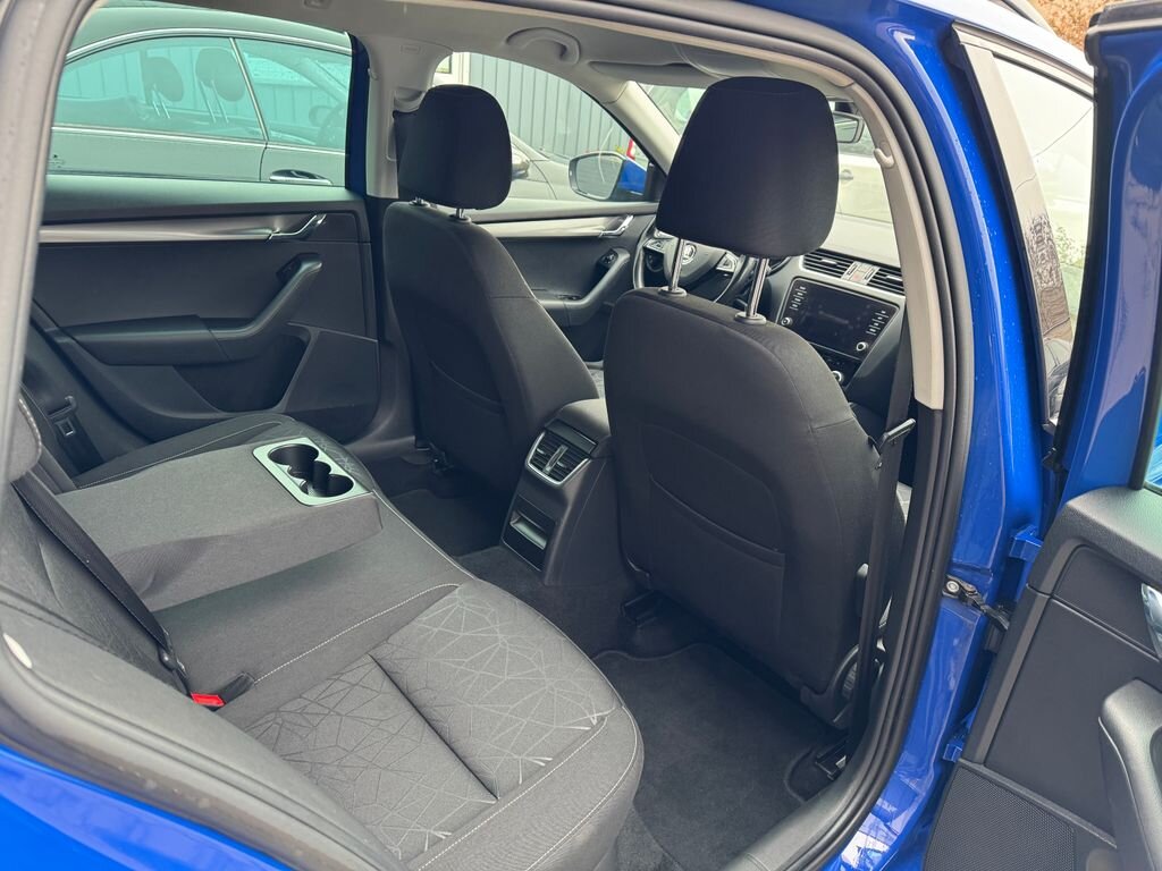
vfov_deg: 56.8
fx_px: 806
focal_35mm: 24
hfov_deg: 71.6
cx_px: 581
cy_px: 436
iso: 200
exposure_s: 1/70
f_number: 1.78
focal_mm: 6.76
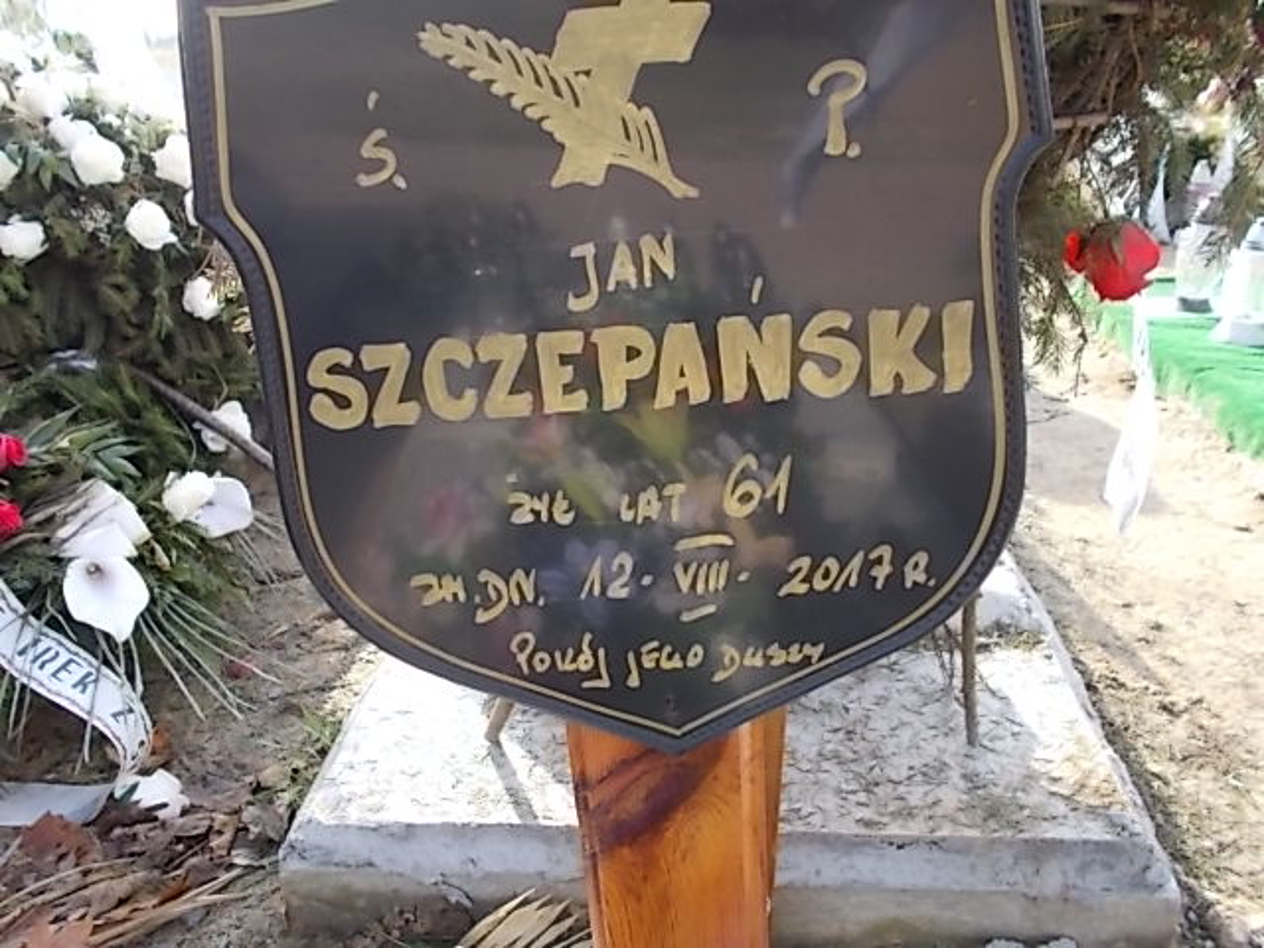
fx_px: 1095
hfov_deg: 60.0
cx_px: 632
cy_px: 474
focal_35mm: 30
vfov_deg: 46.8
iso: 80
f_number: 3.4
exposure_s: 1/200
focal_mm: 5.3
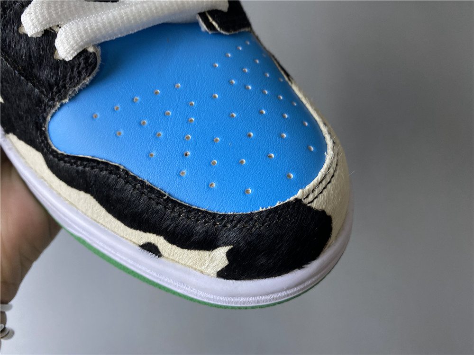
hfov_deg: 67.3
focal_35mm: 26
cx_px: 237
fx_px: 356
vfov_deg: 53.1
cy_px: 178
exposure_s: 1/50
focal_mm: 4.25
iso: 64
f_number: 1.8
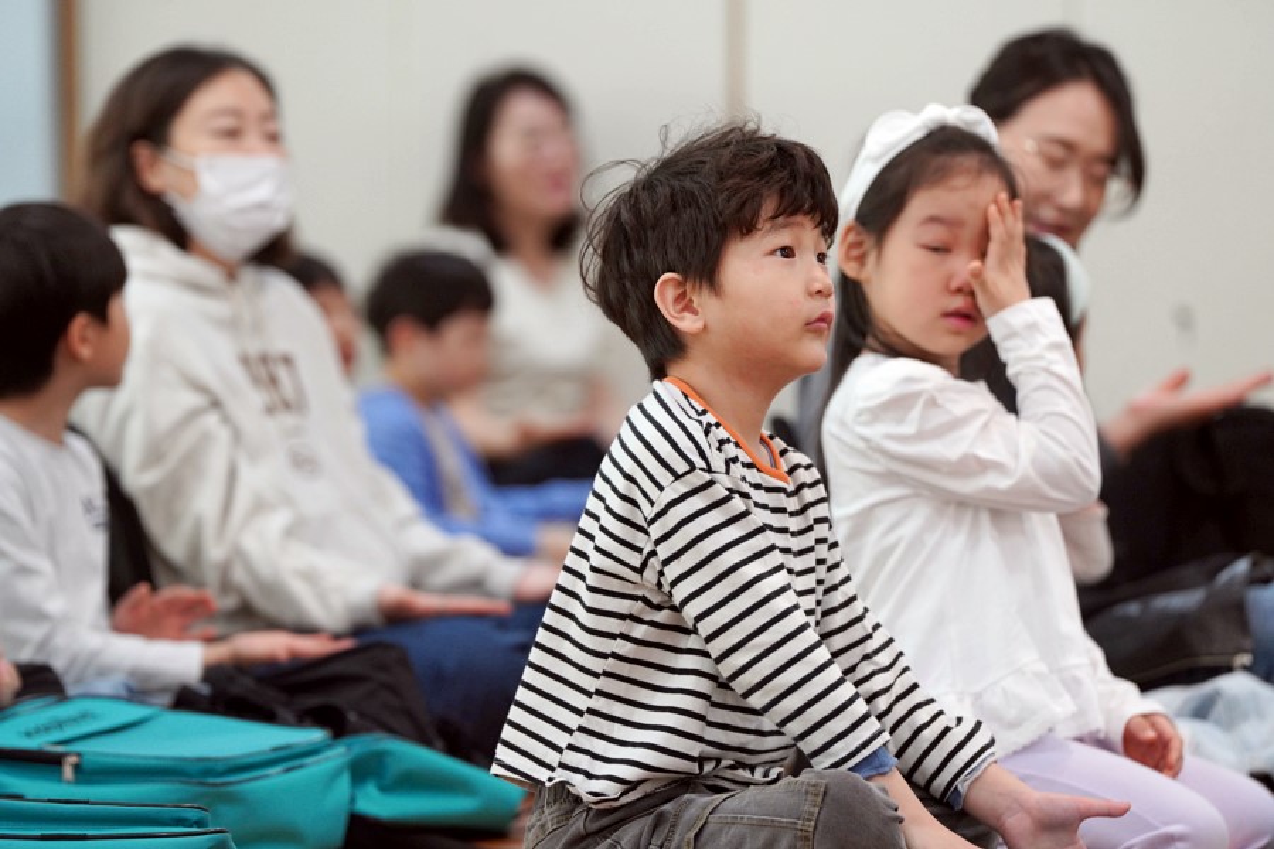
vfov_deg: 6.9
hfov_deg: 10.3
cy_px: 424
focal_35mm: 200
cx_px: 637
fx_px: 7077
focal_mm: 200
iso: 2000
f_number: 4
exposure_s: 1/250
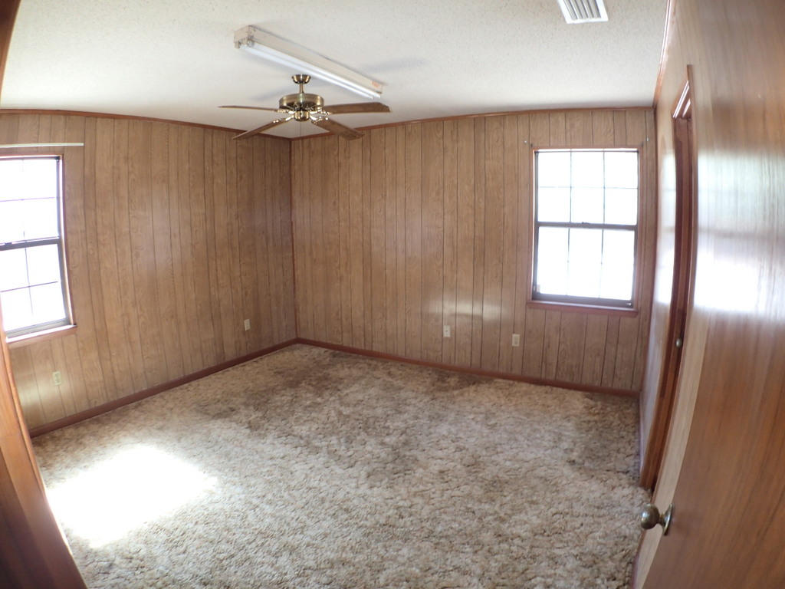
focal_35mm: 25
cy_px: 294
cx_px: 392
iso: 200
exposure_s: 1/50
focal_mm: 4.5
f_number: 2
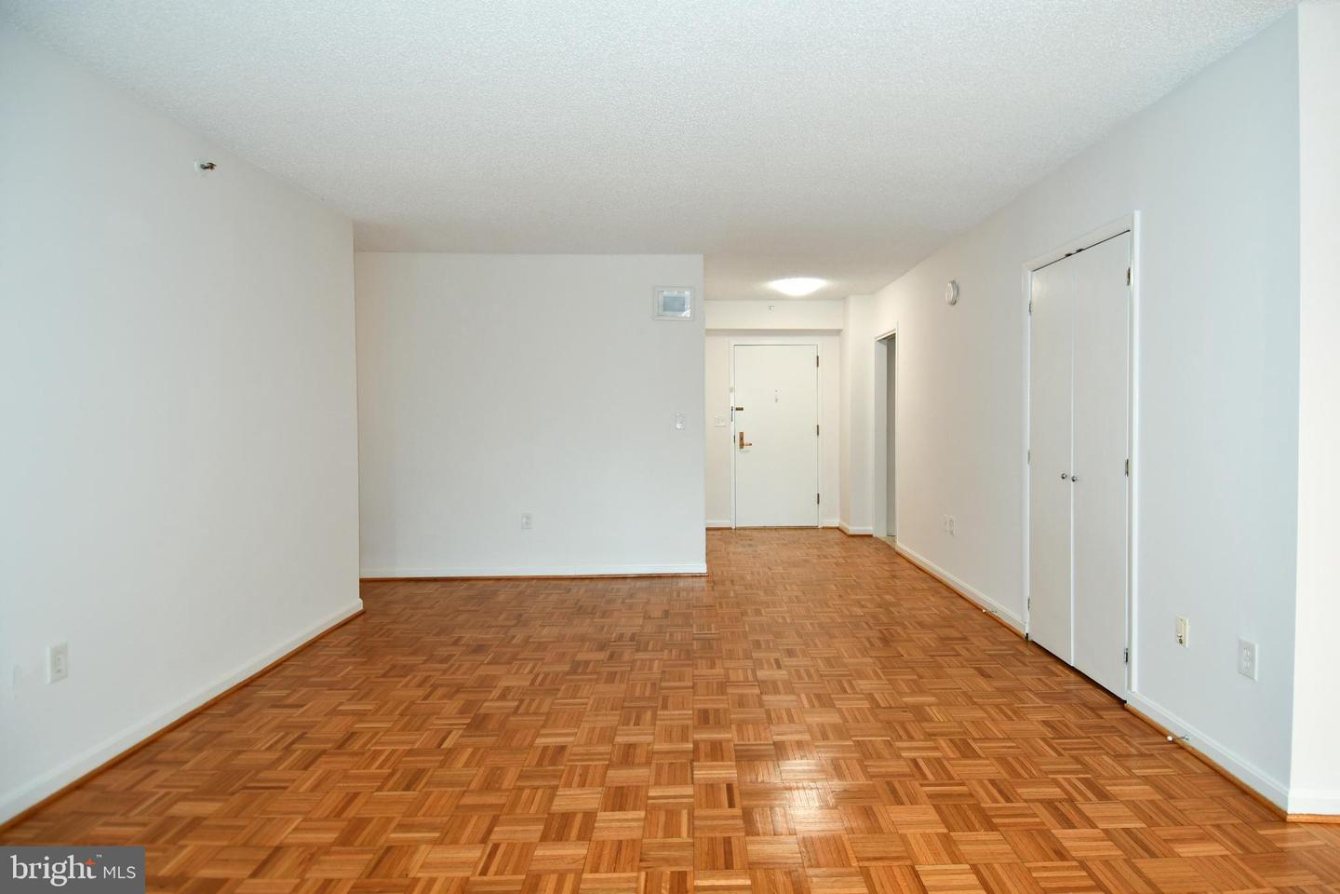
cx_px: 670
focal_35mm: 18
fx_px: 670
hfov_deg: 90.0
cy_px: 447
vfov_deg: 67.4
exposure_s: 1/60
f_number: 4
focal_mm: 12
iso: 360
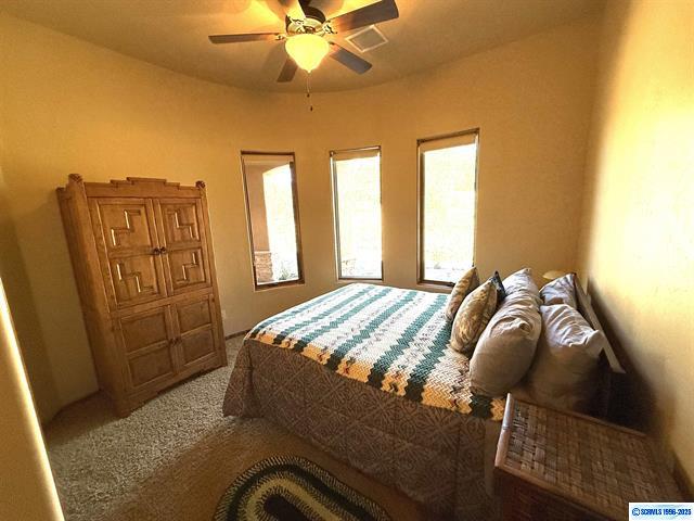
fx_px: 281
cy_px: 260
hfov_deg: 102.1
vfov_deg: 85.7
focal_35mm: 14
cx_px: 347
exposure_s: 1/120
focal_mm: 2.22
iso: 160
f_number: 2.2
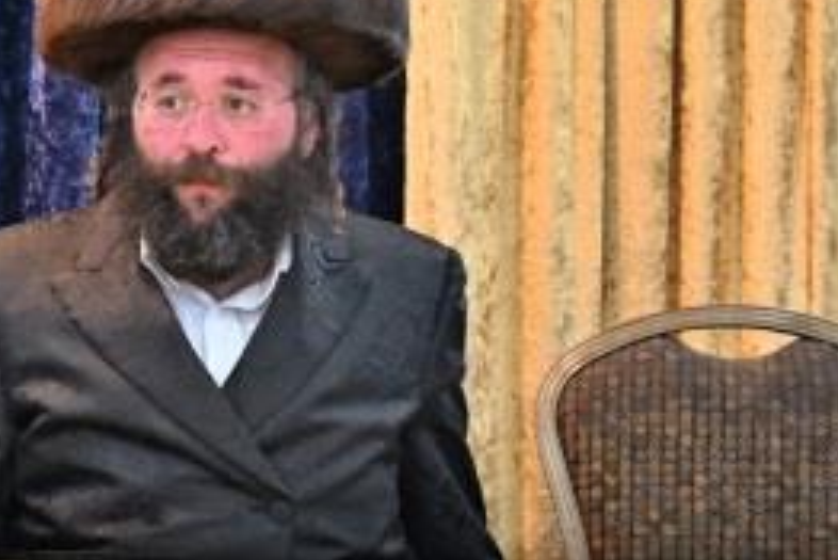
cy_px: 174
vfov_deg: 11.3
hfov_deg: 15.2
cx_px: -537
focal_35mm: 121
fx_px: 2818
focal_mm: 31
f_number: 4
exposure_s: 1/160
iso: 1250
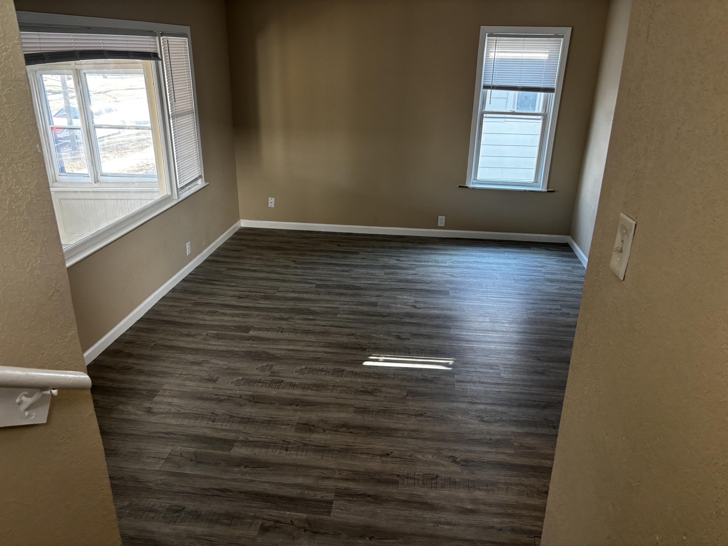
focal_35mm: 26
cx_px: 364
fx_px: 547
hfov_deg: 67.3
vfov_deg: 53.1
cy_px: 273
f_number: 1.6
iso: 200
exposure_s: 1/60
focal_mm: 5.96
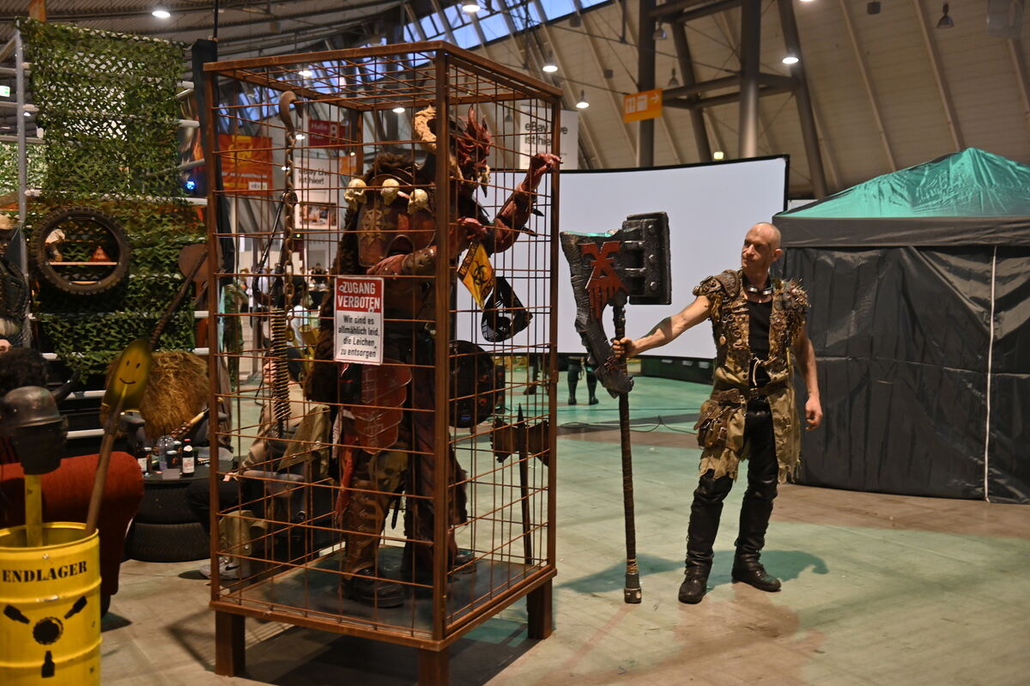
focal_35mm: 36
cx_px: 515
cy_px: 343
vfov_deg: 36.8
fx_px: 1030
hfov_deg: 53.2
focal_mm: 36
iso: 1250
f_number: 2.8
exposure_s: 1/60
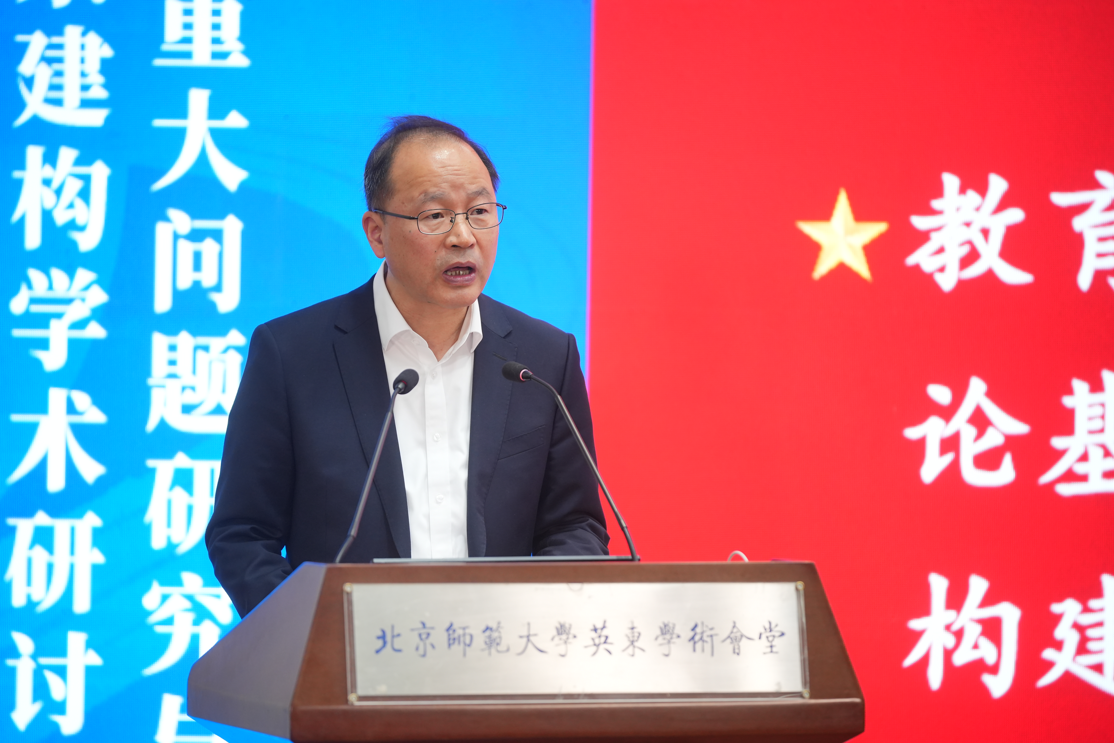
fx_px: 6034
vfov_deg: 7.0
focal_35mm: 195
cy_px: 372
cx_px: 557
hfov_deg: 10.5
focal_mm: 195
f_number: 2.8
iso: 1250
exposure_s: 1/160
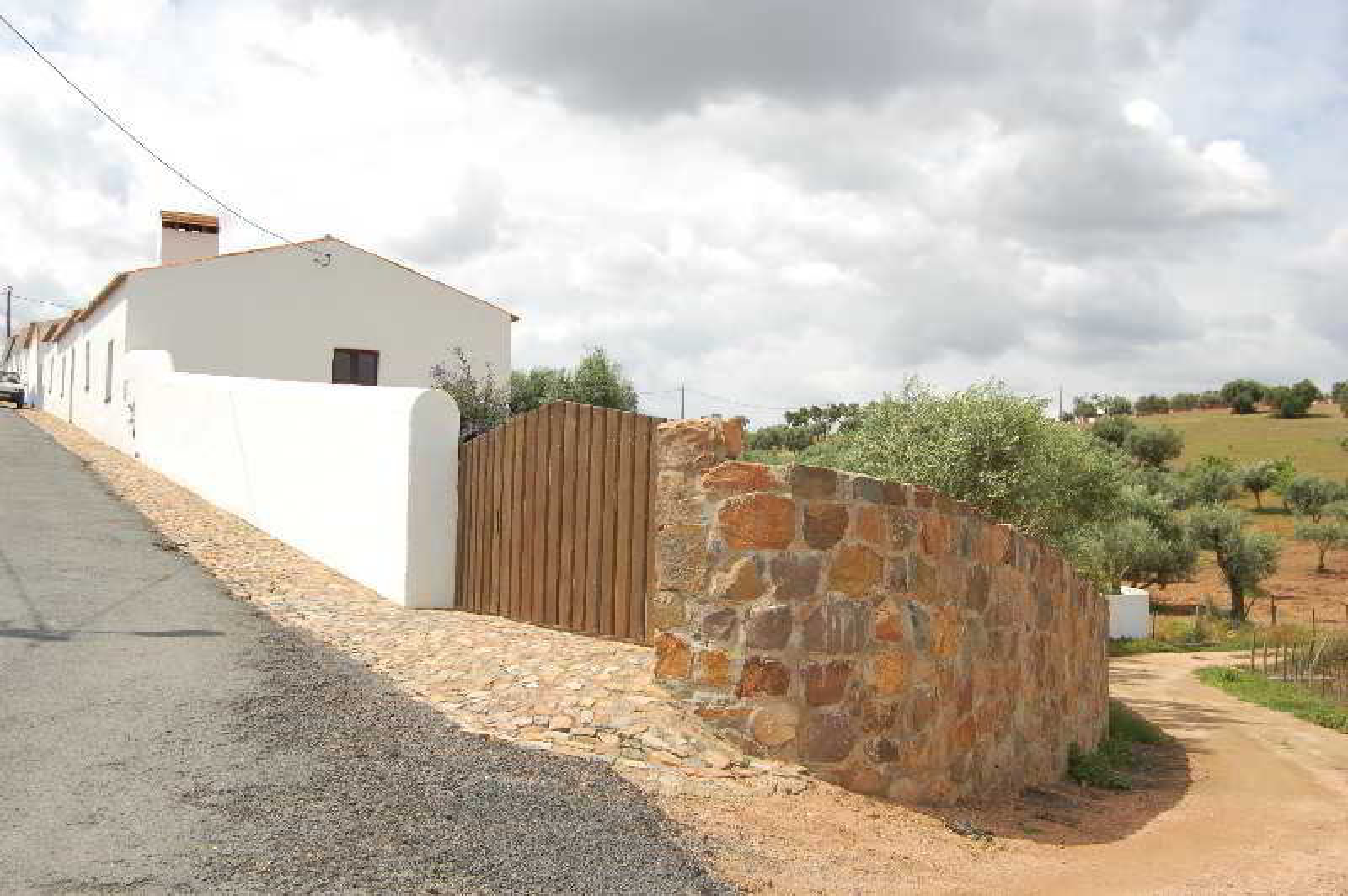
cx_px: 674
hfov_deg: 53.2
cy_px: 448
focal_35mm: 36
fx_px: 1347
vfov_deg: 36.8
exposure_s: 1/500
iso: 200
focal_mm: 24
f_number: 9
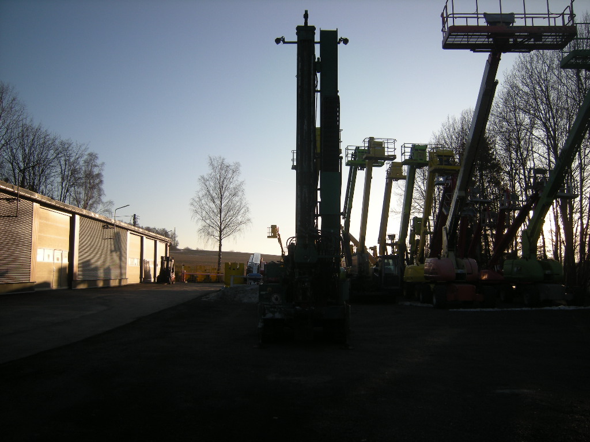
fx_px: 477
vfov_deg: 49.7
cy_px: 221
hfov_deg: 63.4
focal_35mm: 28
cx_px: 295
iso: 64
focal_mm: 4.7
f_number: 5.6
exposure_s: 1/199
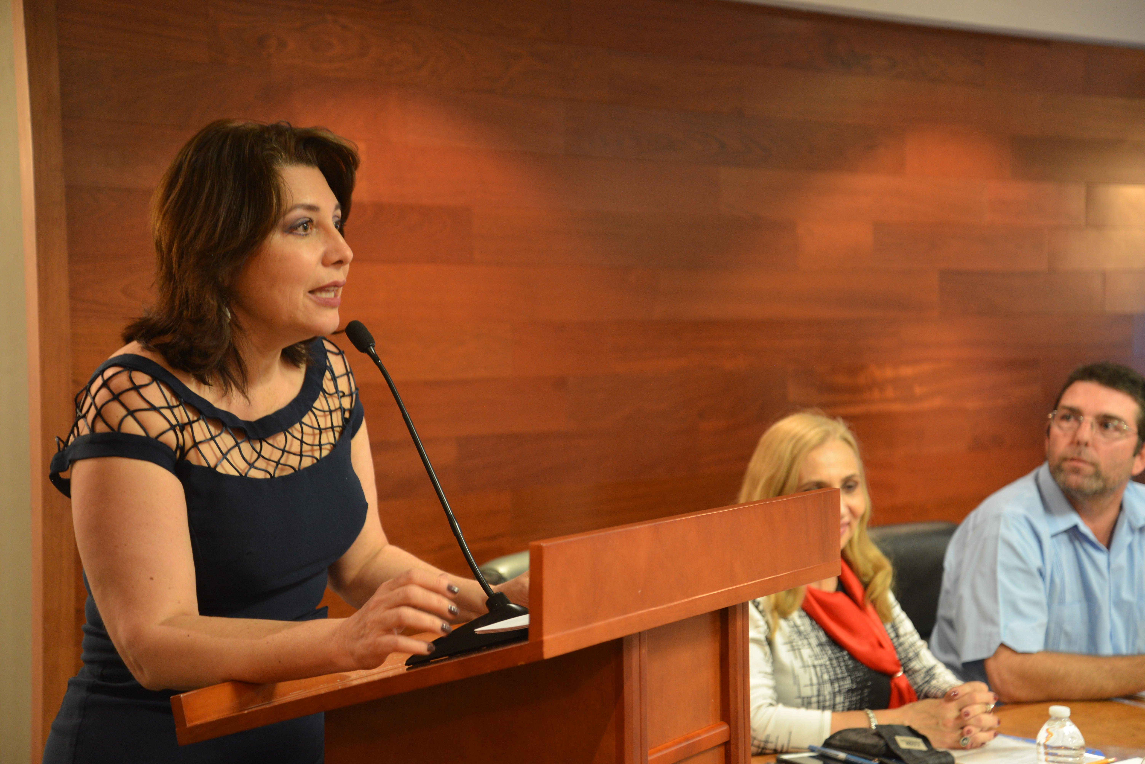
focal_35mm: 56
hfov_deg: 35.6
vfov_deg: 24.2
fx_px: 1782
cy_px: 382
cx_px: 572
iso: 1600
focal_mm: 56
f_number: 4.2
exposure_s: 1/13
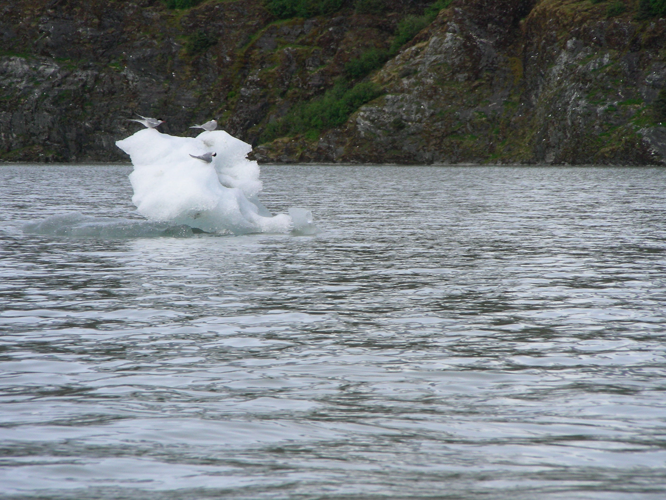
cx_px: 333
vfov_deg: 6.5
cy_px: 250
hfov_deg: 8.6
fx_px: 4425
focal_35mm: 230
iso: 50
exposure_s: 1/430
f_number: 5.6
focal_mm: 38.3
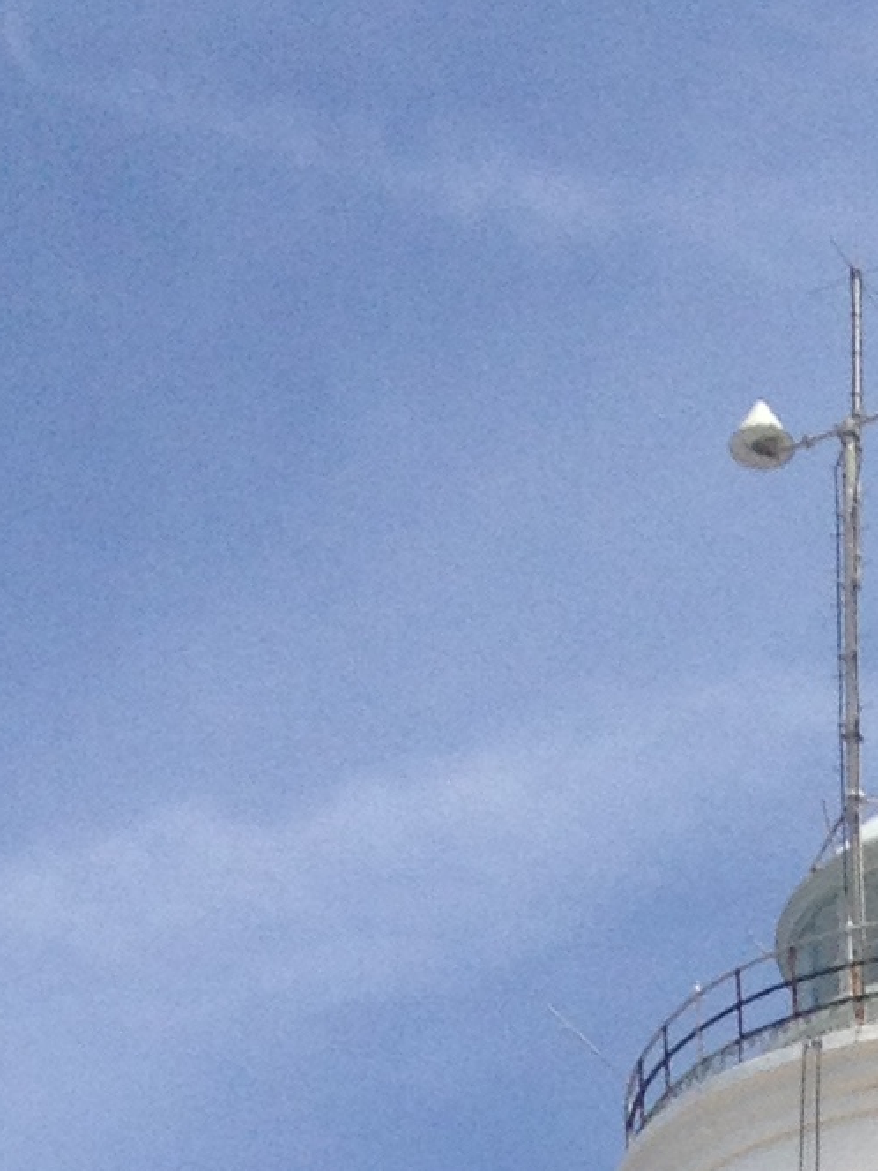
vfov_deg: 10.1
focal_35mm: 172
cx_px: 1077
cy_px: 2804
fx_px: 5817
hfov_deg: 8.5
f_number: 2.4
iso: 64
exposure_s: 1/2513
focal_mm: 4.28
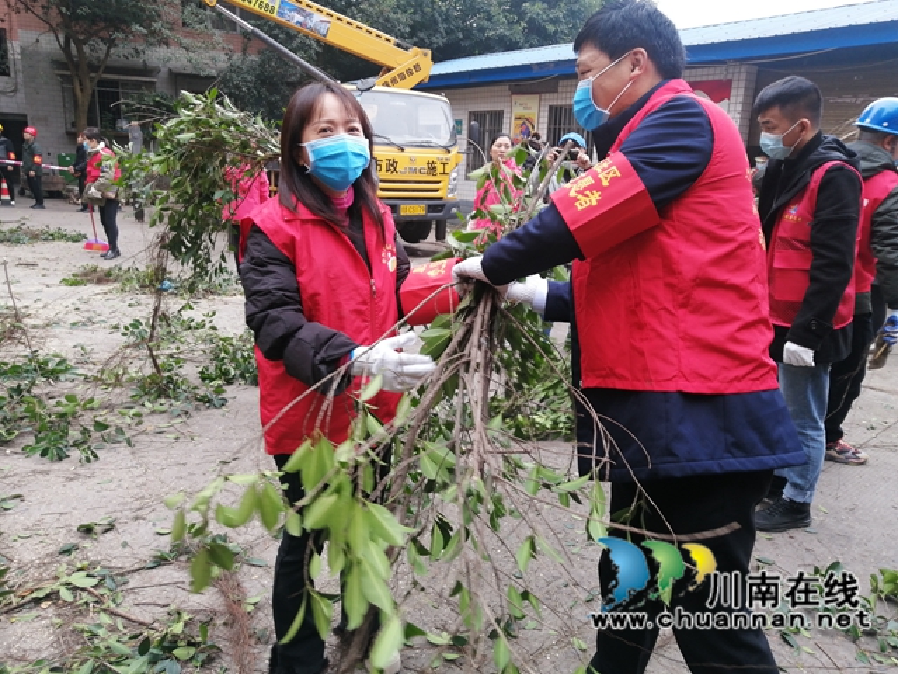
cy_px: 337
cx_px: 449
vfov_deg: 51.4
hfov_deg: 65.3
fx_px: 700
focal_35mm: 27
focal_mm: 3.62
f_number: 1.8
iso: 50
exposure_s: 1/100
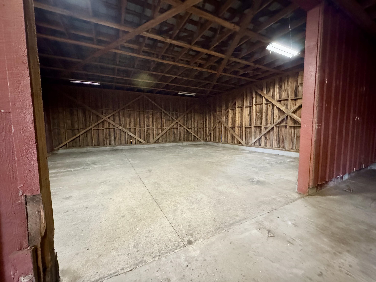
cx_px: 188
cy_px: 141
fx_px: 152
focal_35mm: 14
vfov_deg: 85.7
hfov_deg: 102.1
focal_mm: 2.22
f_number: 2.2
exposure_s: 1/30
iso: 1250
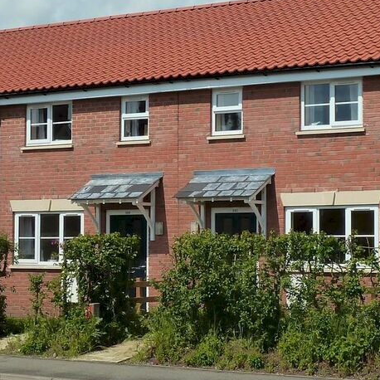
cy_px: 193
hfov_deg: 33.5
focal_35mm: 50
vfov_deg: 34.0
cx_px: 104
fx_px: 621
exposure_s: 1/500
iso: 125
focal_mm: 6.1
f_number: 5.6
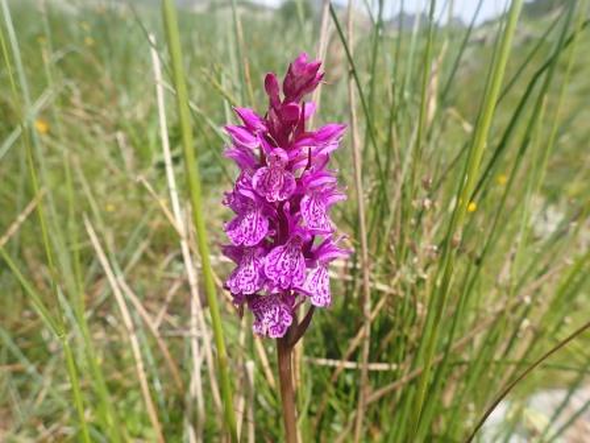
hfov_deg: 69.4
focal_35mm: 25
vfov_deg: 54.9
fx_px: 426
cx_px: 295
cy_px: 222
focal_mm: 4.5
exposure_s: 1/1000
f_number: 2.8
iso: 100
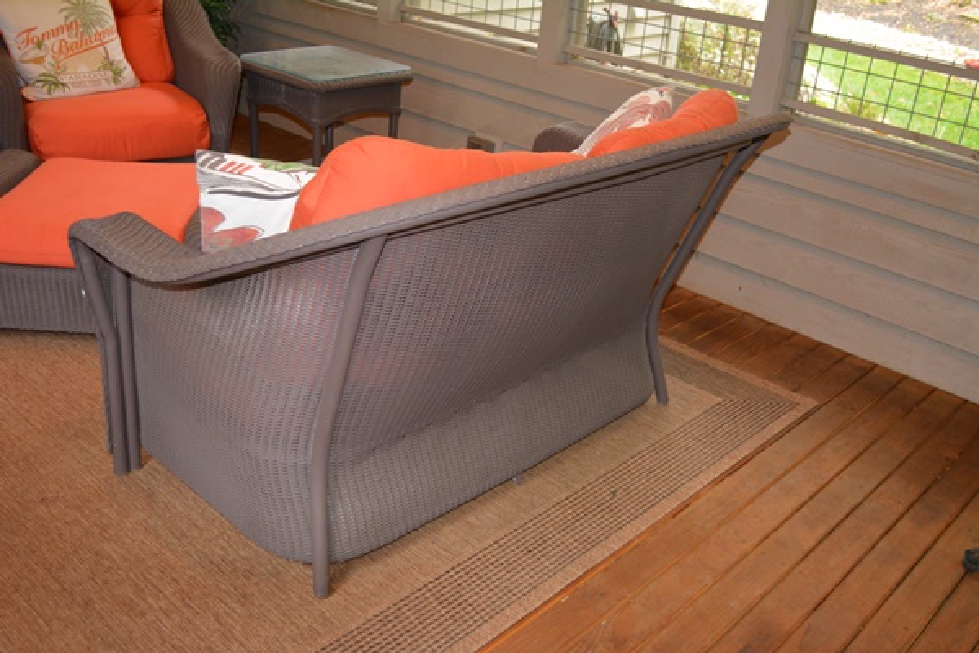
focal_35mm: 36
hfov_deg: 53.1
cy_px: 326
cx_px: 490
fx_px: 979
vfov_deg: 36.9
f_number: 4
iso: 1100
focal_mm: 24
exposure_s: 1/60
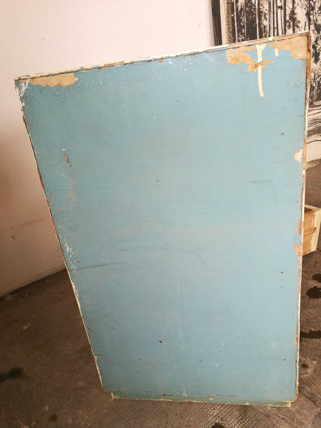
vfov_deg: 65.3
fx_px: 334
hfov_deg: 51.4
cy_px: 214
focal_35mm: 27
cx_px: 160
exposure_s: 1/33.3
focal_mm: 4.5
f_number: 2.2
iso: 200
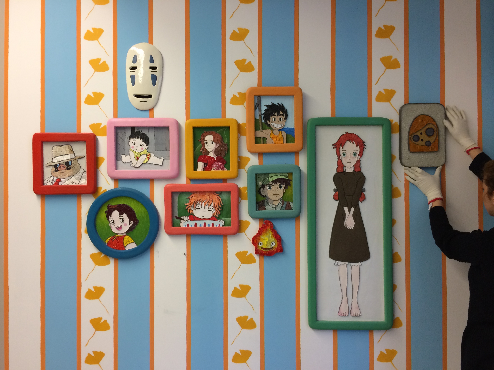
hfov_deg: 61.7
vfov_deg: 48.2
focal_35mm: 29
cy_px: 185
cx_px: 247
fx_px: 414
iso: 64
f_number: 2.2
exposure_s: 1/33
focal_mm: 4.15
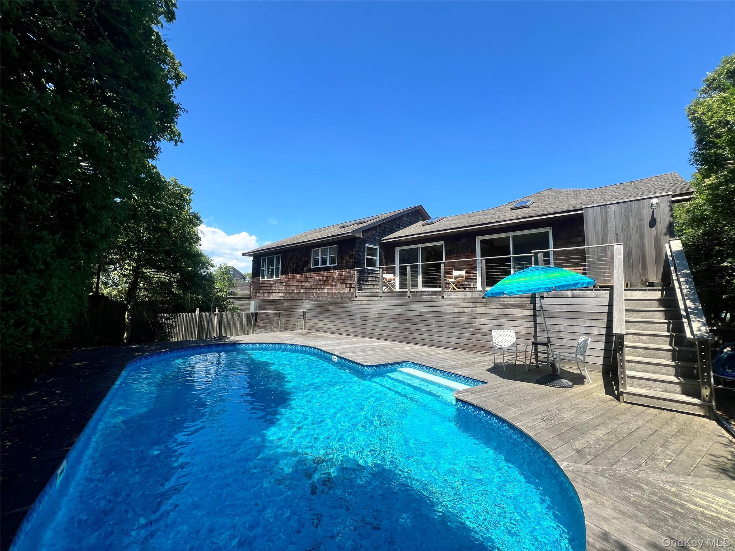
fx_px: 276
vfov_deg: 89.9
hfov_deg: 106.2
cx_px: 368
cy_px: 276
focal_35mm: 13
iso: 32
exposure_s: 1/1085
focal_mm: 1.57
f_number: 1.8
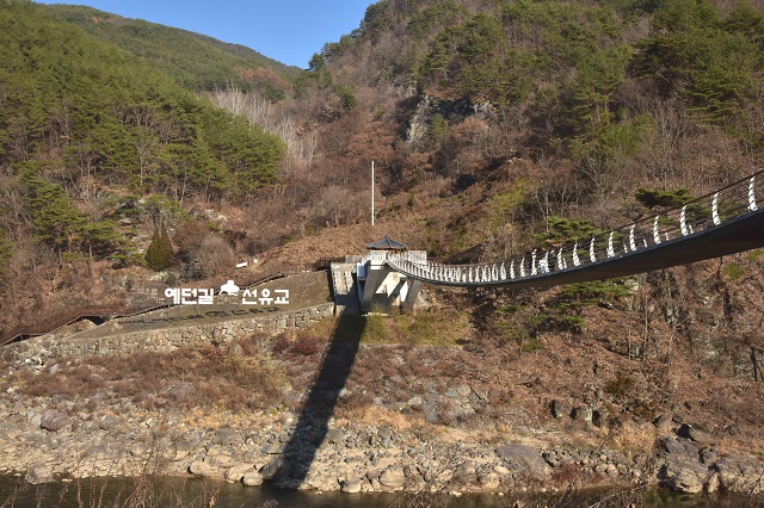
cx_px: 382
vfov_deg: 35.0
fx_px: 806
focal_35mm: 38
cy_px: 254
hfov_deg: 50.7
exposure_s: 1/800
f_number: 14
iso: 2000
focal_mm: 38
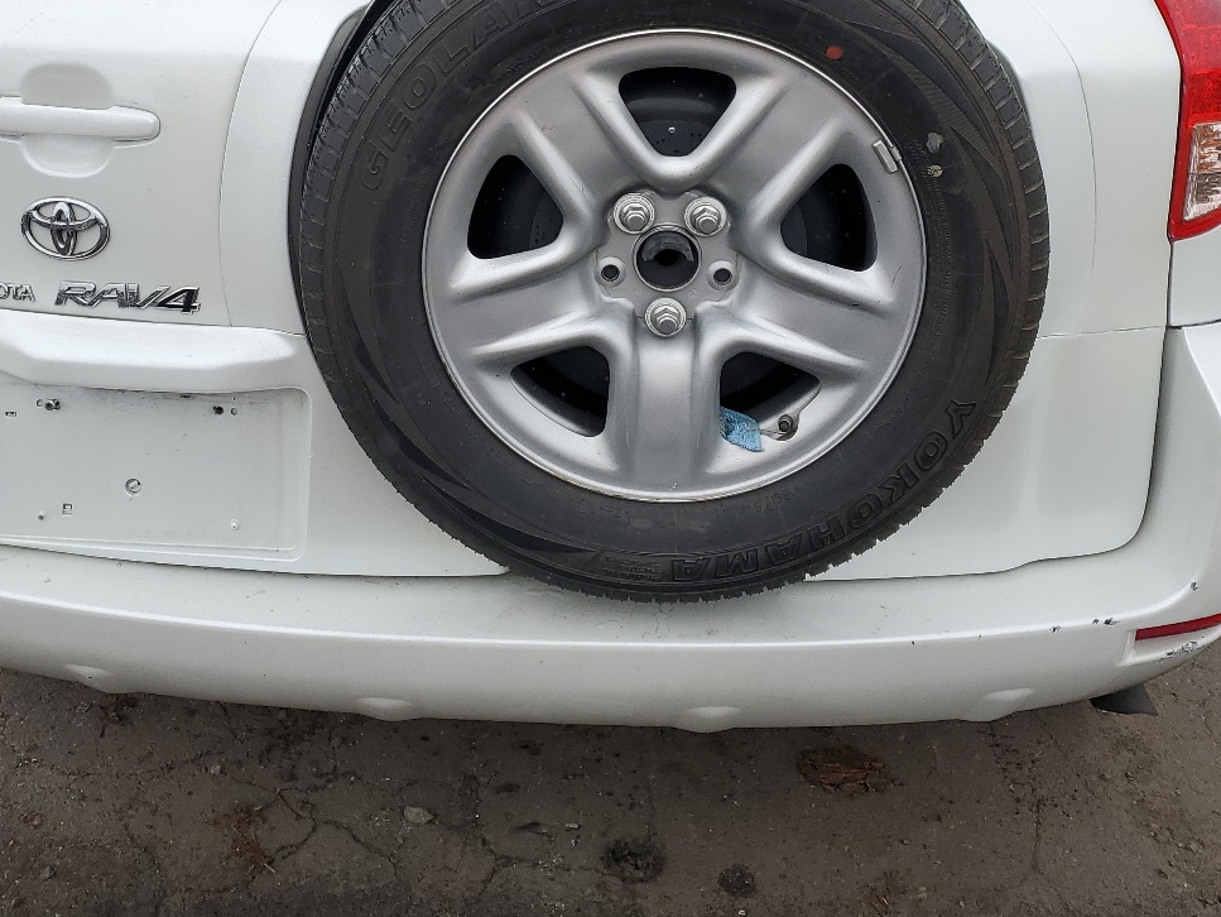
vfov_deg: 32.6
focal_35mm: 43
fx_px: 1517
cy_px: 168
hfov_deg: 43.7
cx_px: 506
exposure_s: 1/1250
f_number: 1.5
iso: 50
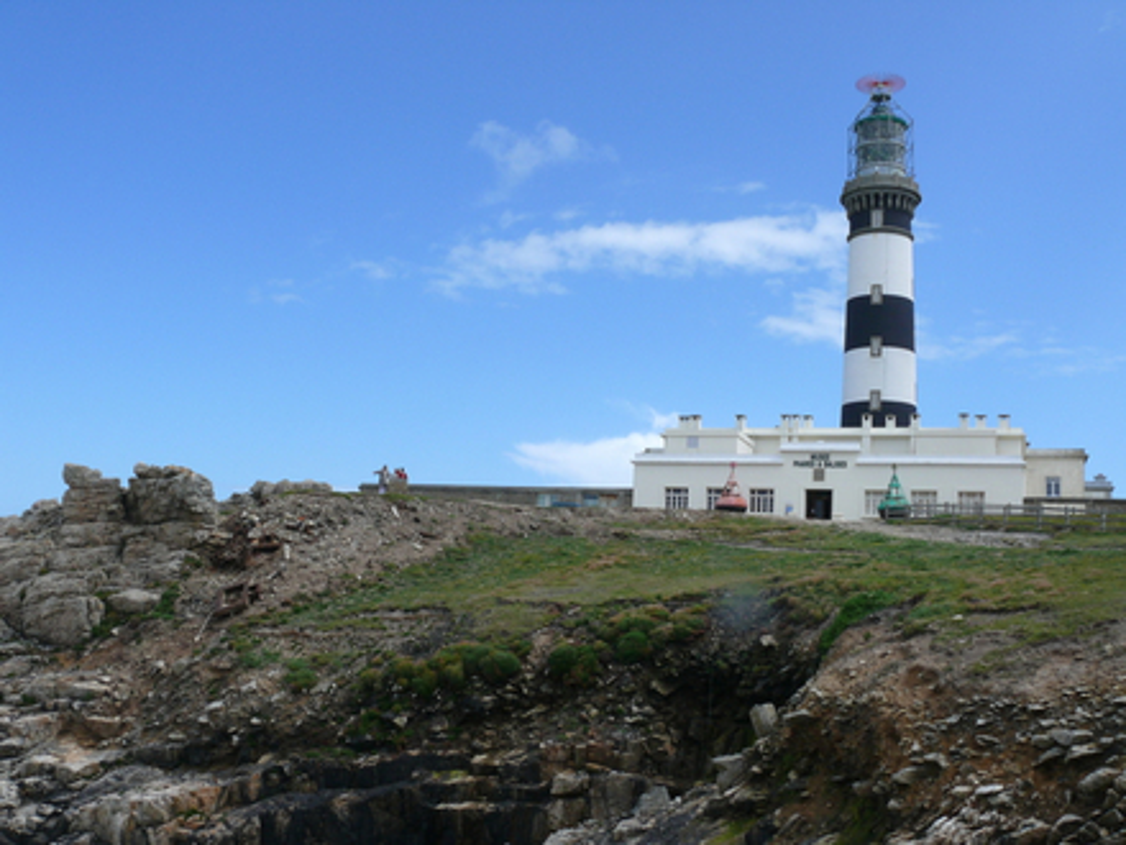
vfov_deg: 40.7
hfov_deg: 52.6
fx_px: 1138
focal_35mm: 35
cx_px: 563
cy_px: 422
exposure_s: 1/400
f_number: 6.3
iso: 100
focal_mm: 7.4
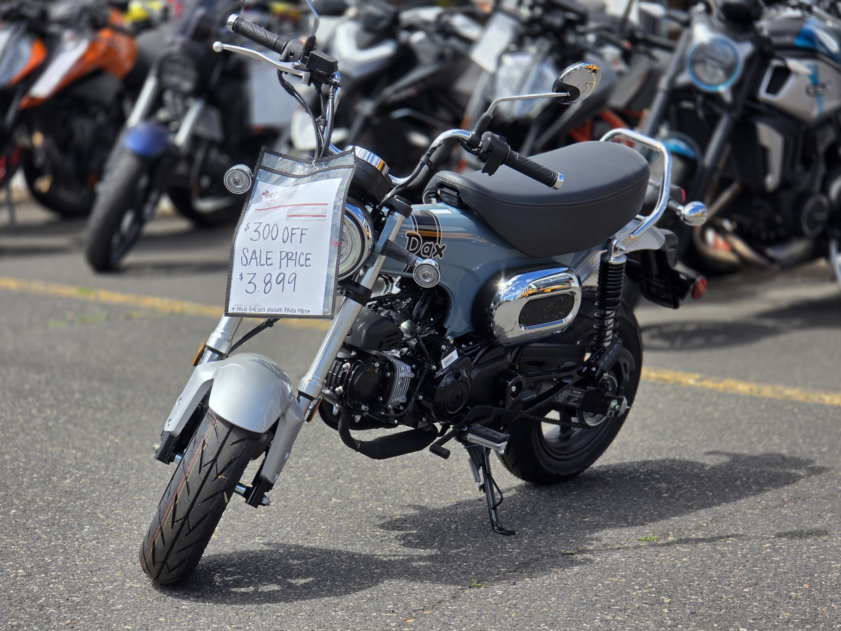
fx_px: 2794
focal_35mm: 115
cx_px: 420
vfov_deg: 12.9
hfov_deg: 17.1
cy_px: 316
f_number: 3.4
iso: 32
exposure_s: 1/565
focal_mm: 18.6
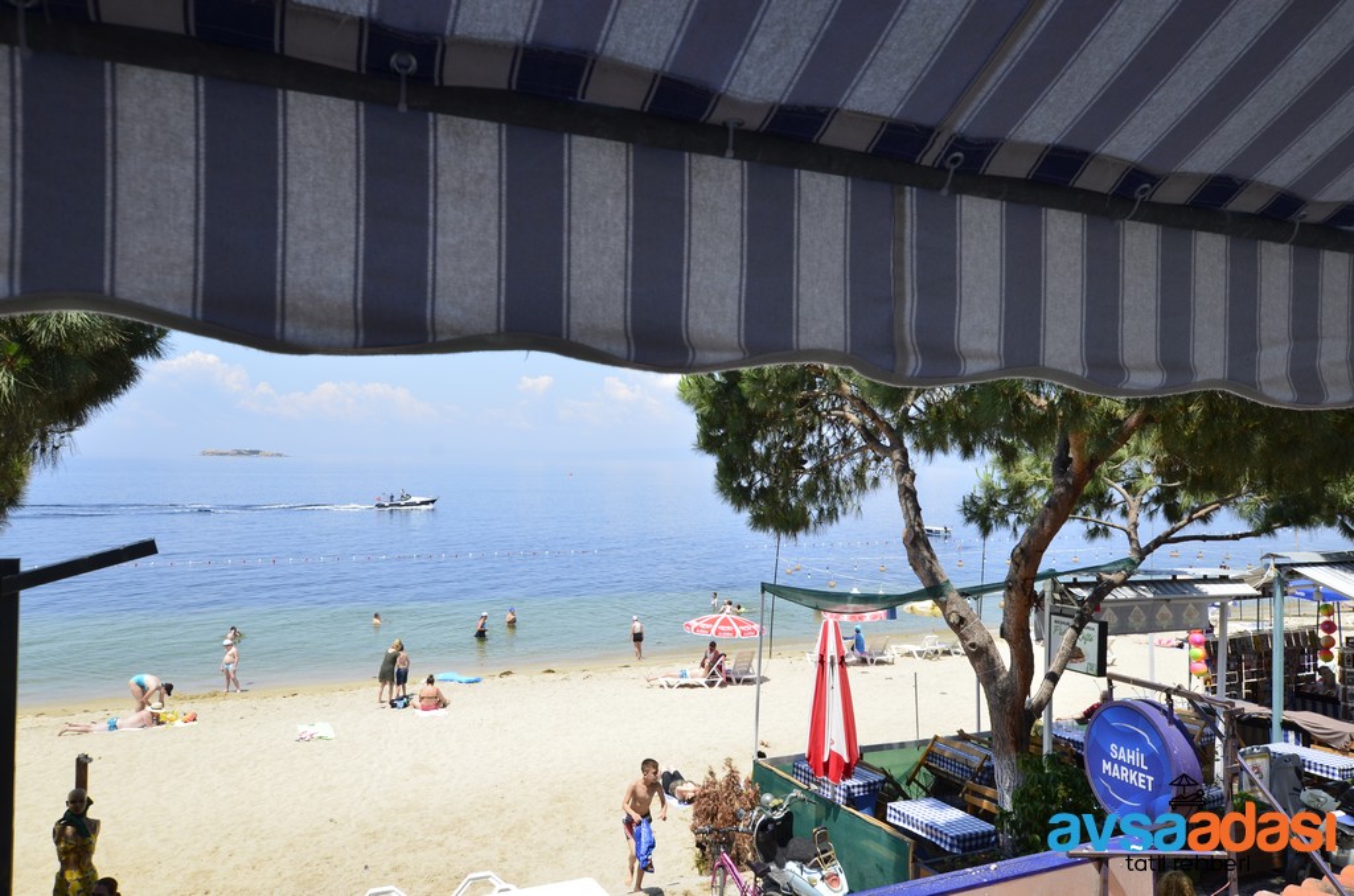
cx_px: 677
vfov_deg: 47.7
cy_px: 448
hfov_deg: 67.5
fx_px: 1013
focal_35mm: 27
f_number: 9.5
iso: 220
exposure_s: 1/250
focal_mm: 18
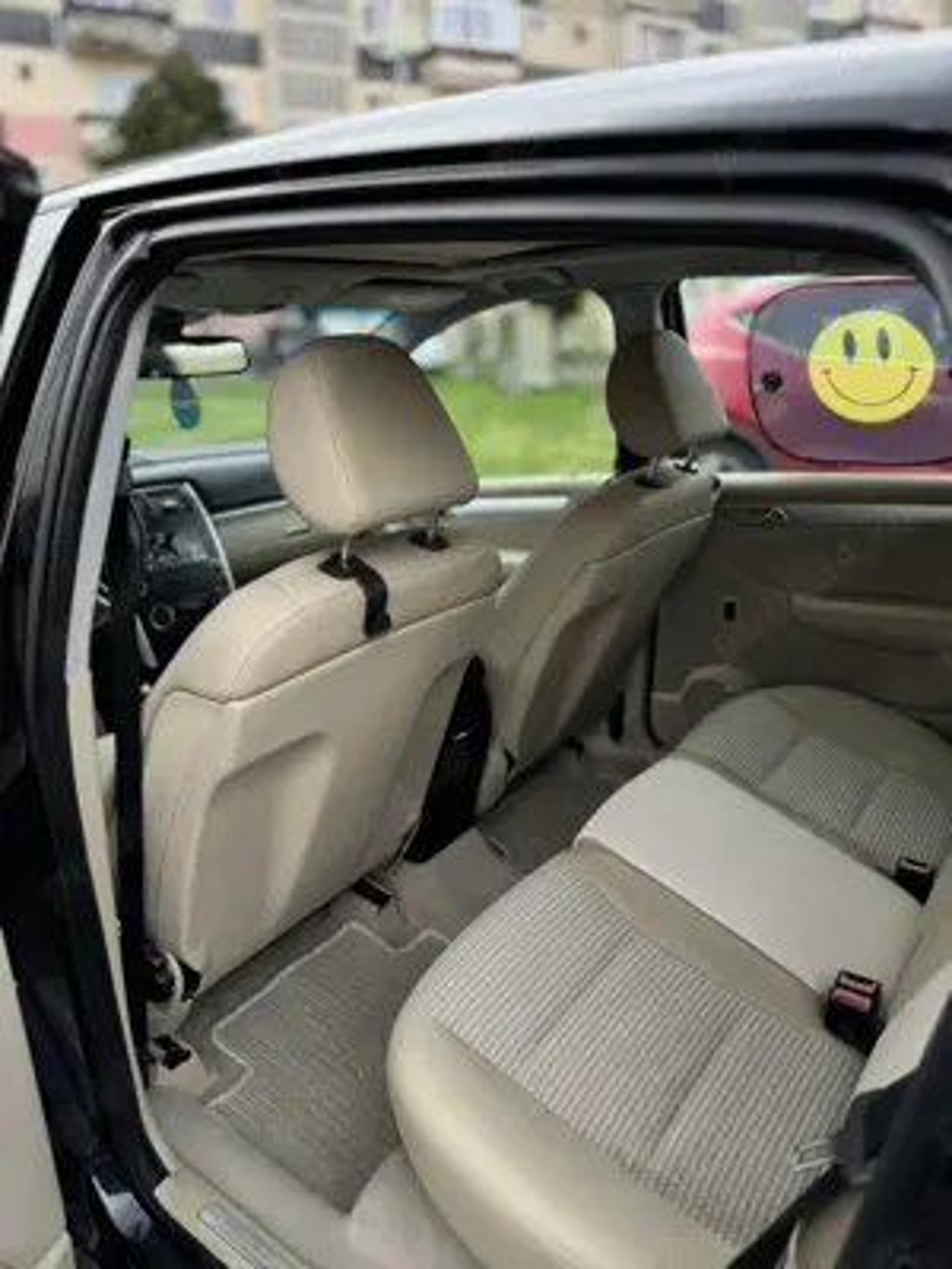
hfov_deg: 56.8
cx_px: 476
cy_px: 634
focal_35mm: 24
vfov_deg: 71.6
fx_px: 880
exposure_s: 1/604
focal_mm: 6.76
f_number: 1.78
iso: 80
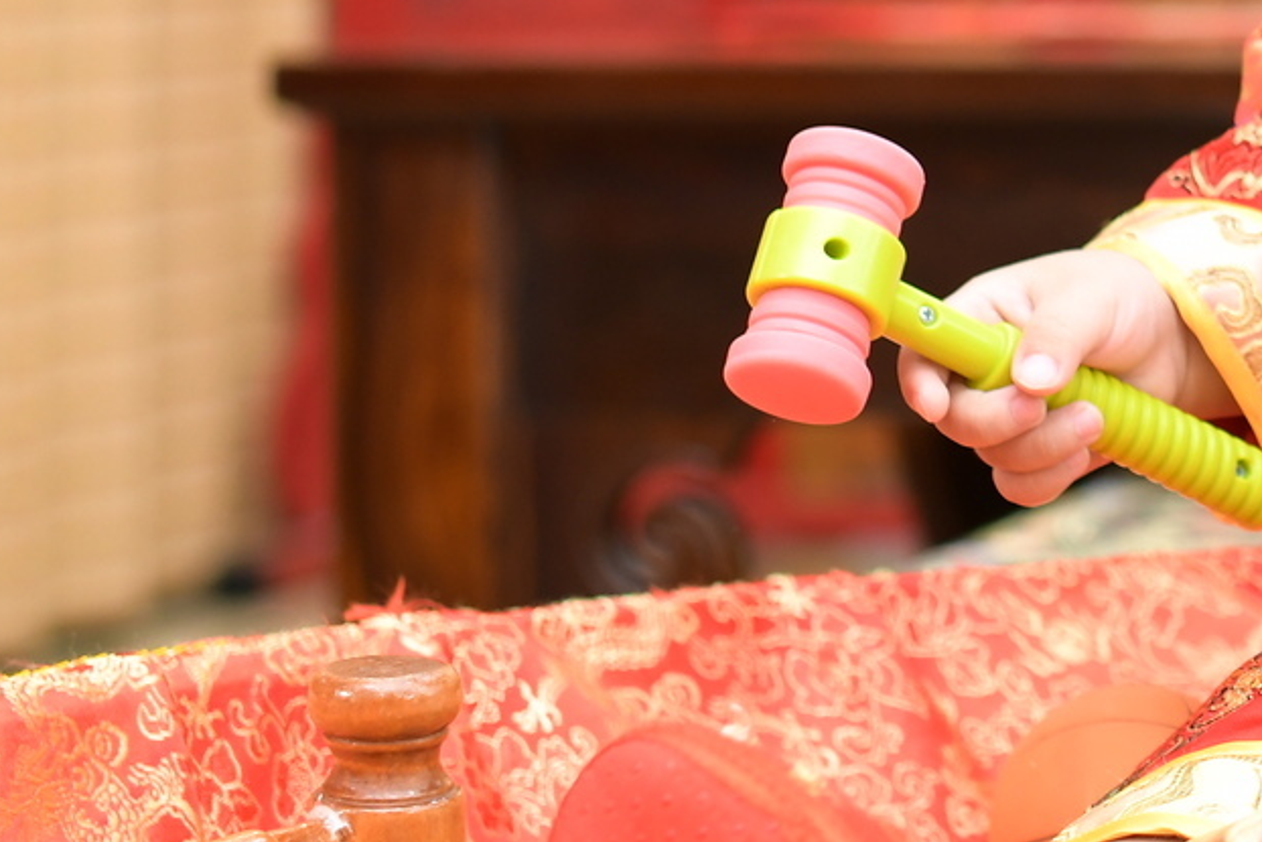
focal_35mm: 135
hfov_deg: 14.1
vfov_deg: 10.0
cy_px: -274
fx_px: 4733
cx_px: 1982
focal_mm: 35
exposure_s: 1/200
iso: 500
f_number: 2.8
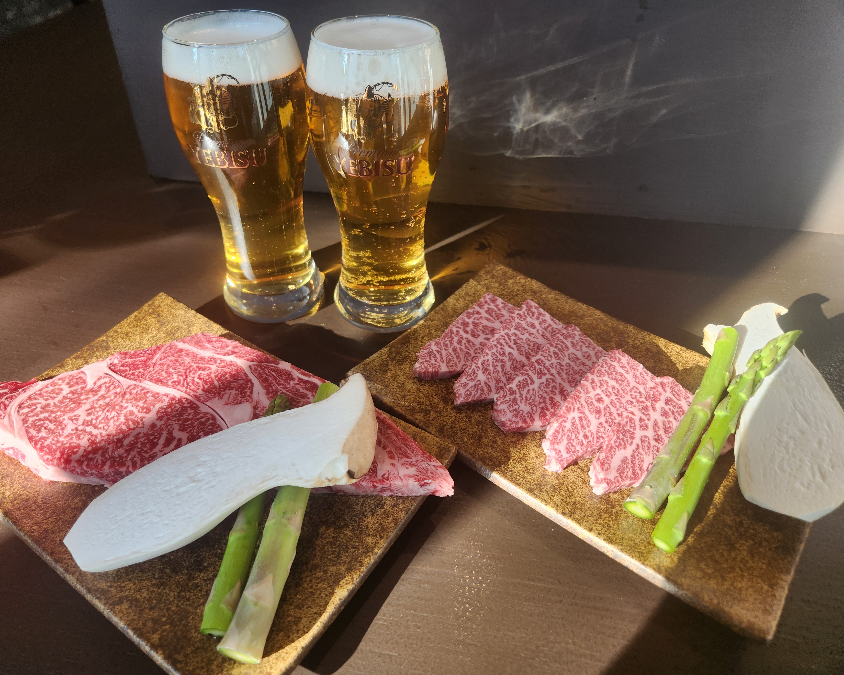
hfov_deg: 70.2
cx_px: 400
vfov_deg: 58.8
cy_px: 337
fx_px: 599
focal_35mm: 24
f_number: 1.8
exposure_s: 1/180
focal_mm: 5.4
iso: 40
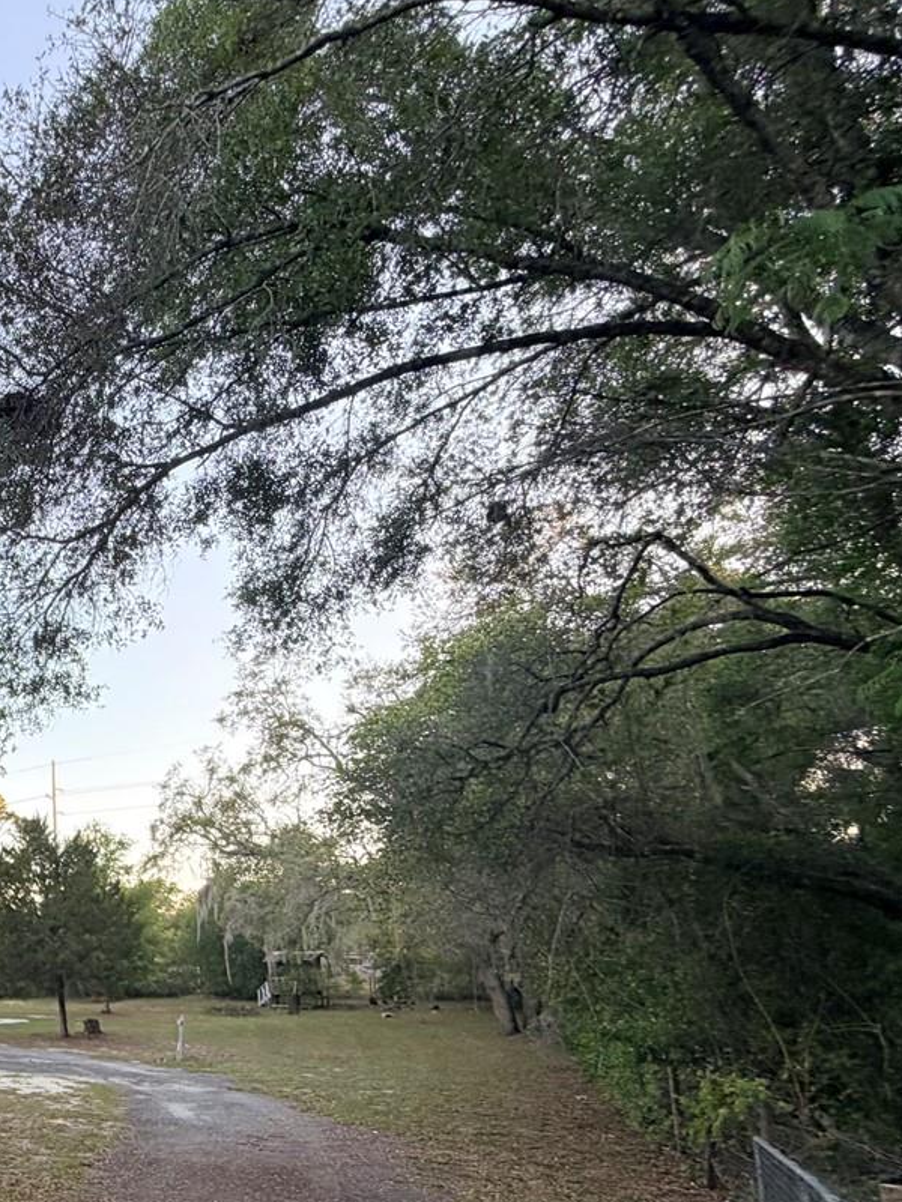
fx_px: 973
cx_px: -149
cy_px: 864
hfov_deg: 38.5
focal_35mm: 28
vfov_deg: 60.8
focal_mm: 2.22
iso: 80
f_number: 2.2
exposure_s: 1/121
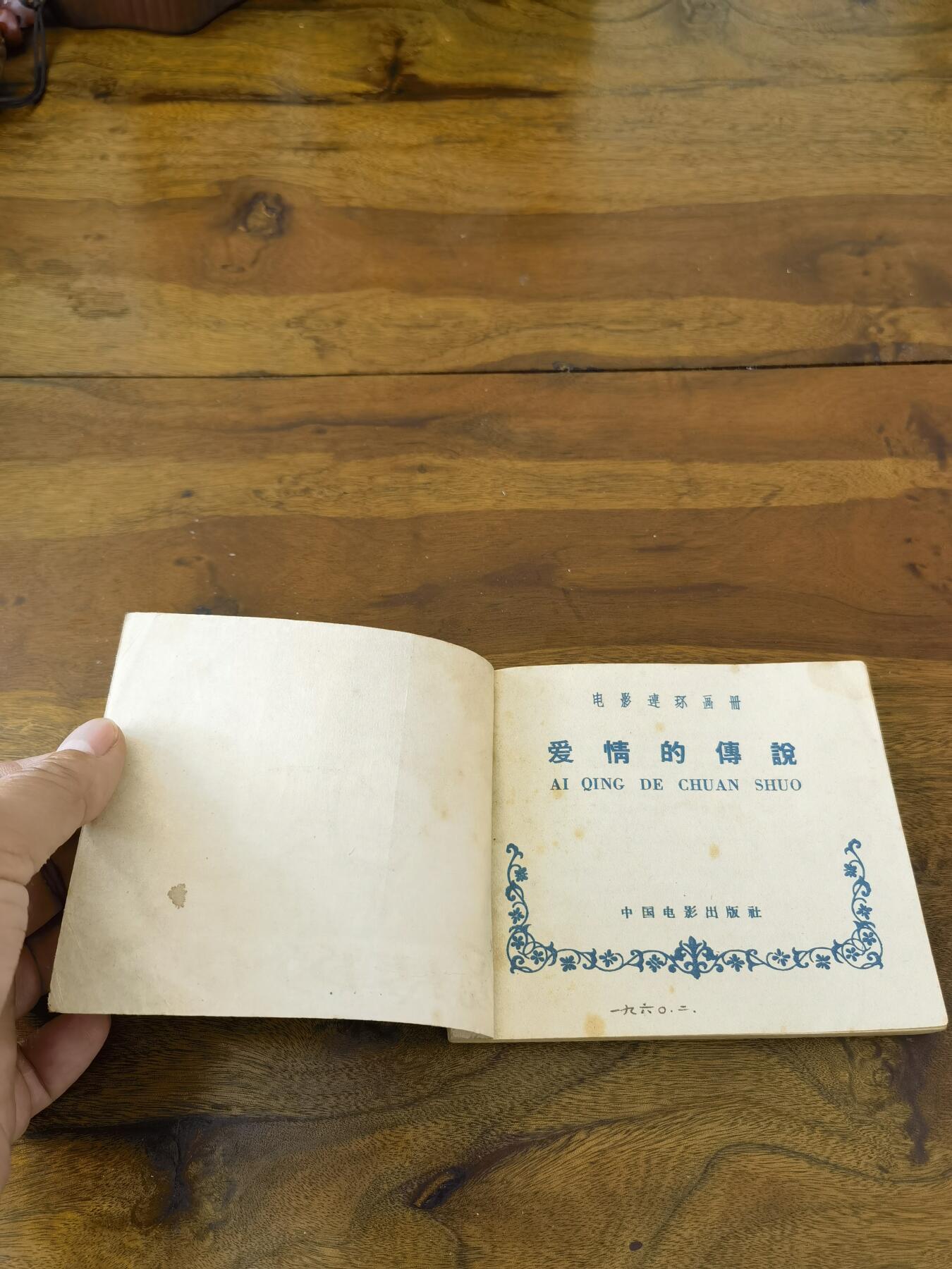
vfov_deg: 65.3
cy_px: 634
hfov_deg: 51.4
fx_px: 990
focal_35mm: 27
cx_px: 476
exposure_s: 1/120
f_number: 1.9
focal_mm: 6.67
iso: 200
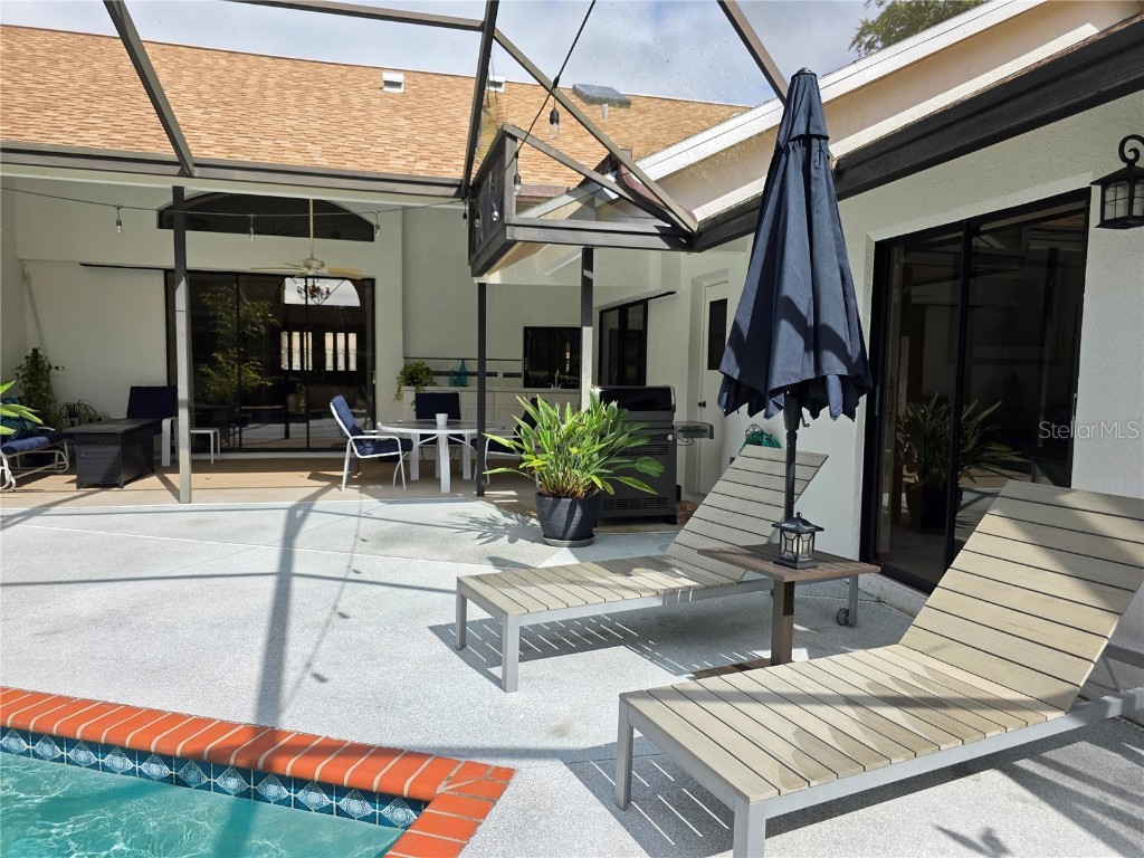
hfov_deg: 73.9
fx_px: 760
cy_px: 429
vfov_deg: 58.9
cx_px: 572
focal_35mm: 23
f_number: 1.7
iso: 80
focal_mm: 6.3
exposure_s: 1/2635
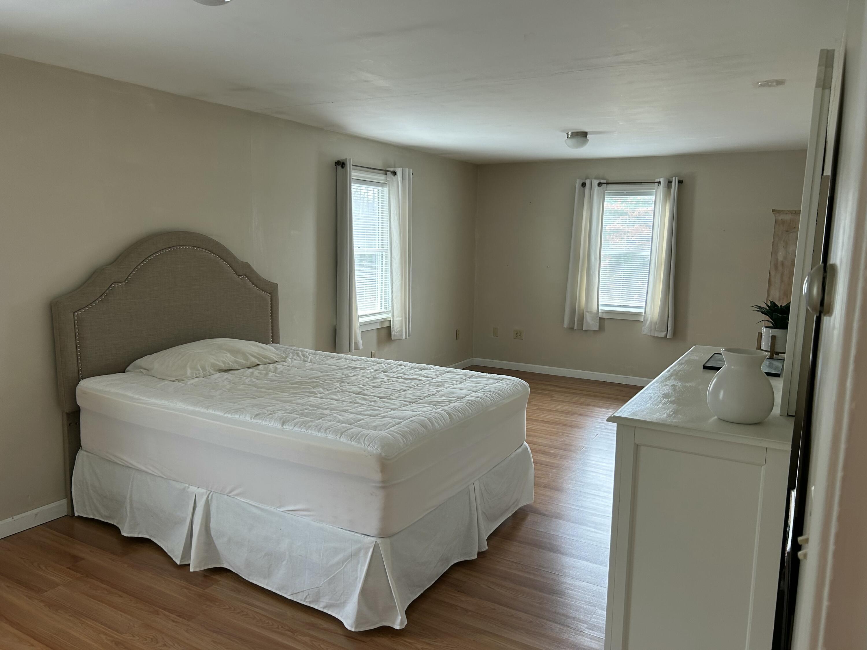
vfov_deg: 53.1
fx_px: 651
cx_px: 434
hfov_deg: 67.3
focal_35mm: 26
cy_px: 325
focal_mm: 5.7
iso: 80
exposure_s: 1/60
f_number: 1.5
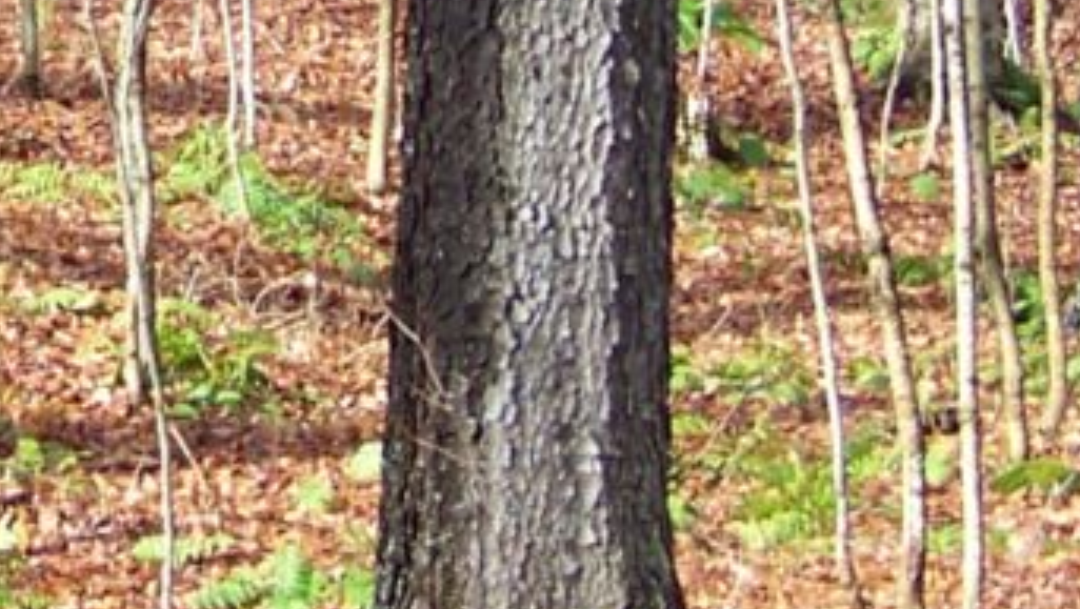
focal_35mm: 176
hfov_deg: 12.0
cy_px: -252
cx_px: -117
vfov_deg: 6.8
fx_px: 5044
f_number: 2.8
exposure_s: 1/160
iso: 64
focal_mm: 5.85
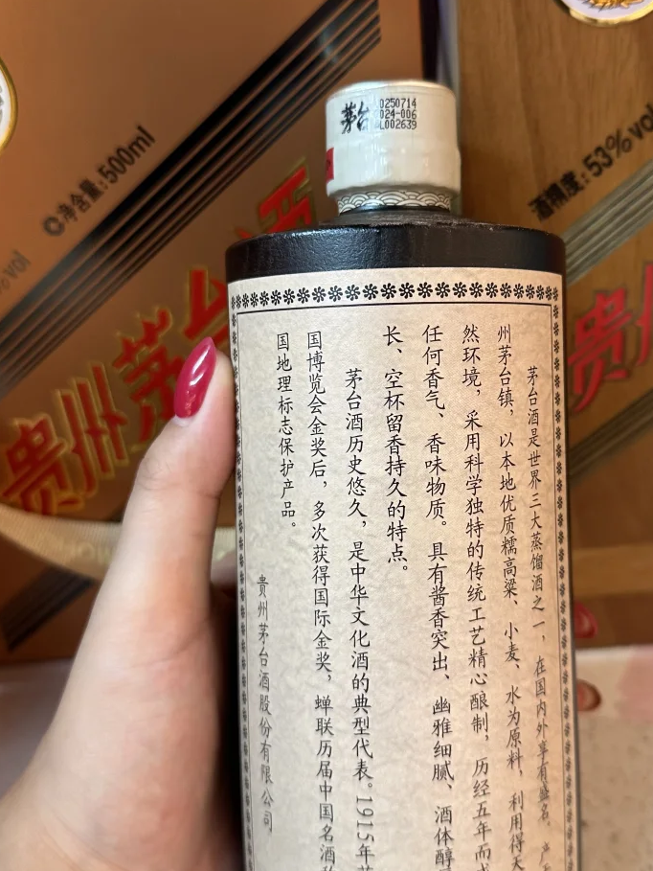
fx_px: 956
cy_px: 416
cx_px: 415
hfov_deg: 37.5
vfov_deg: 49.0
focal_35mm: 38
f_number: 1.78
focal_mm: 6.86
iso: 160
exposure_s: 1/50
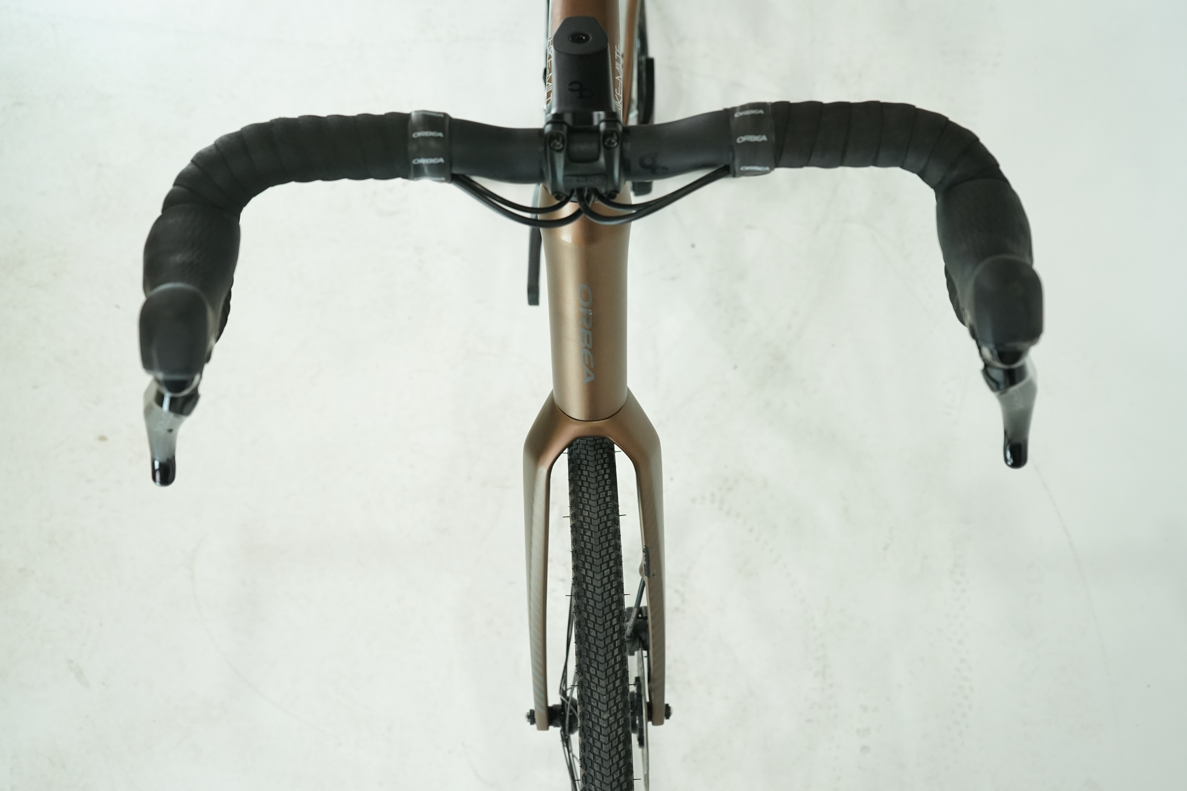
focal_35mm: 40
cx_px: 594
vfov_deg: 33.4
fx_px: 1319
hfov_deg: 48.5
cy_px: 396
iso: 1600
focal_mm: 40
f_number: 5.6
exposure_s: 1/200
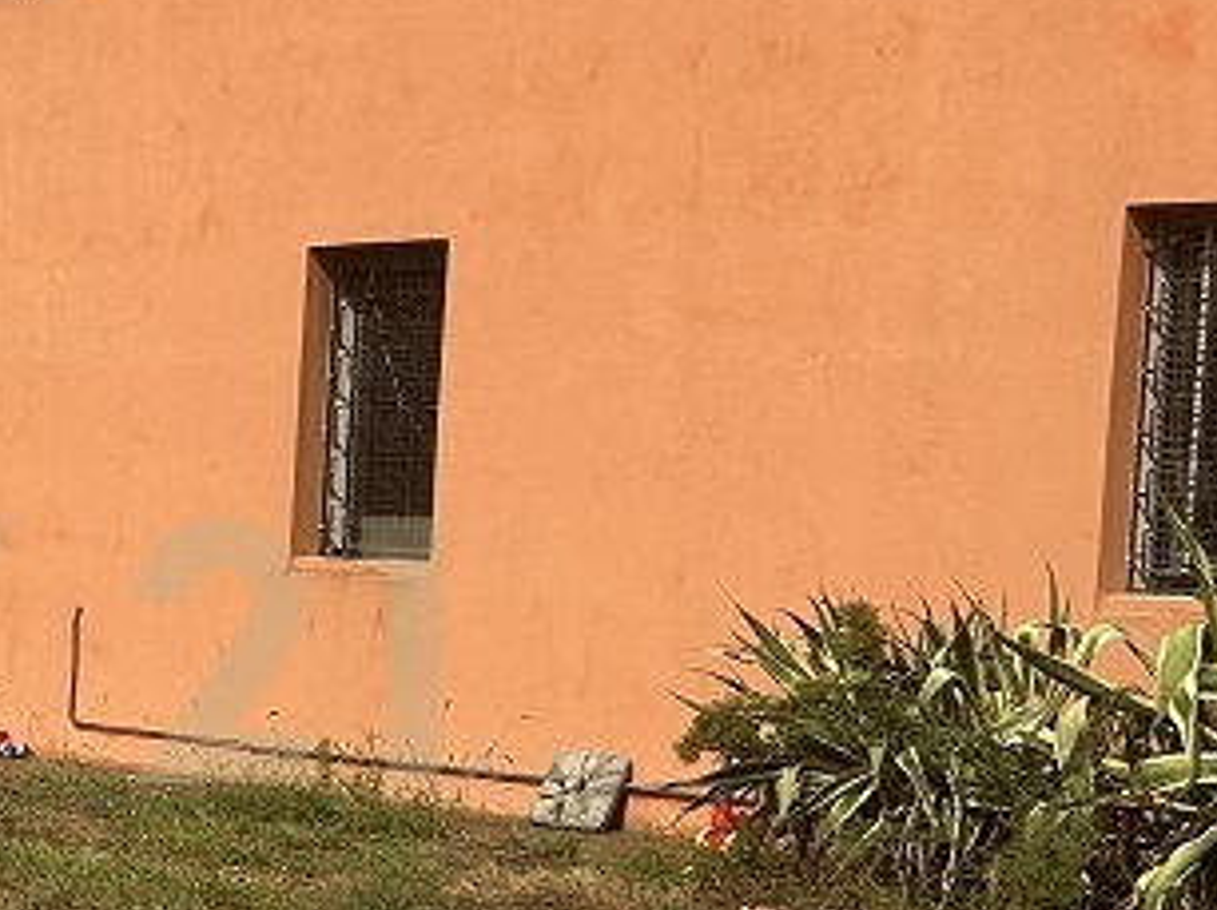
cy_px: 648
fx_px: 3583
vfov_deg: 14.4
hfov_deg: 17.1
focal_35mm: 102
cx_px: -688
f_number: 1.5
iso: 50
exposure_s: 1/6993
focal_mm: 5.7
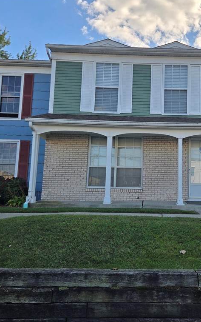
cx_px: 153
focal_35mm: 33
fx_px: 289
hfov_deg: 37.3
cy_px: 160
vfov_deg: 58.1
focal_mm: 5.4
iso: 25
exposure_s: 1/1809
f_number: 1.8
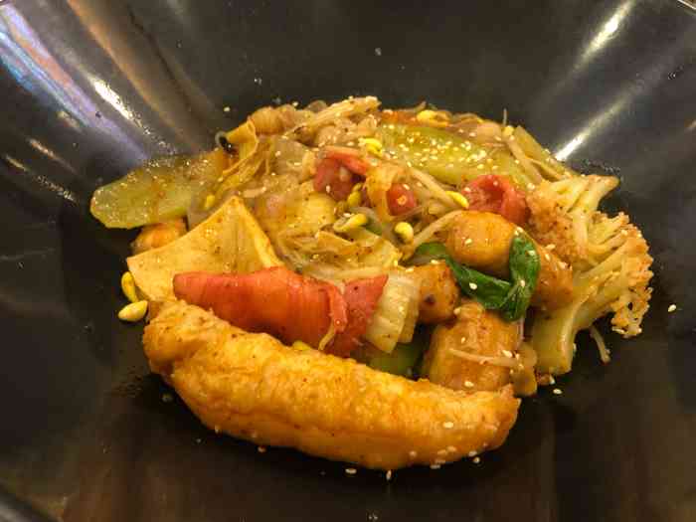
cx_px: 348
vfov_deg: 49.7
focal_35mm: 28
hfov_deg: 63.4
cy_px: 261
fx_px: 563
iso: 80
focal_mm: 3.99
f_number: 1.8
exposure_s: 1/17
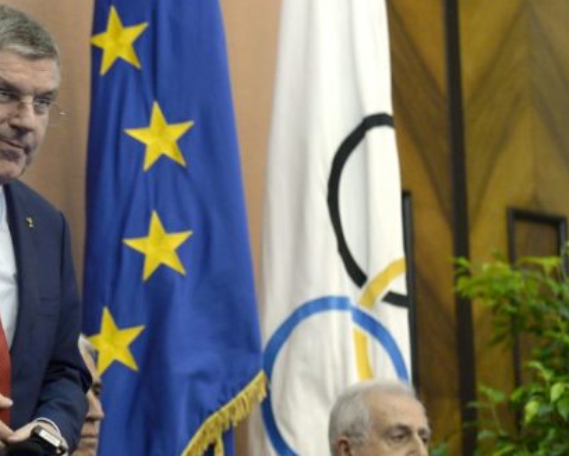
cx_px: 49
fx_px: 3269
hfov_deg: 9.9
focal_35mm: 194
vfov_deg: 8.0
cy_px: 277
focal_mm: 110
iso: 2500
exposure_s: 1/160
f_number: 3.5
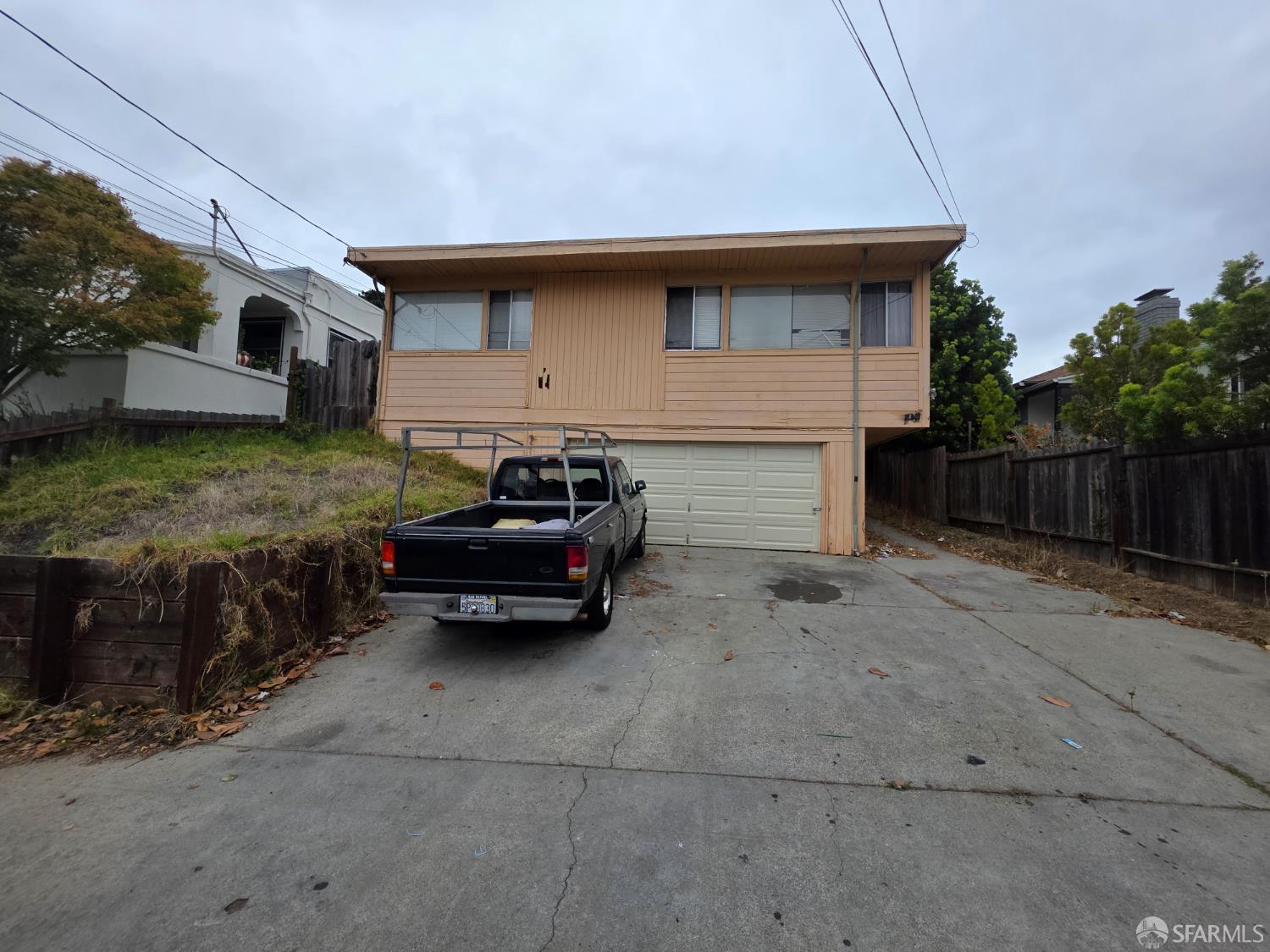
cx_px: 635
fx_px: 477
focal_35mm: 13
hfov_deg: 106.2
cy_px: 476
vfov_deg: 89.9
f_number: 1.9
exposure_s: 1/1433
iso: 40
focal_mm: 2.2
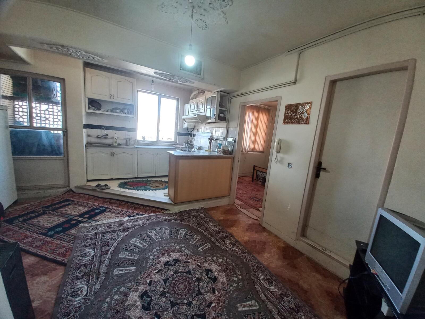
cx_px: 212
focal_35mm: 13
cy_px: 160
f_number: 2.2
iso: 80
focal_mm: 1.42
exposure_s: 1/50
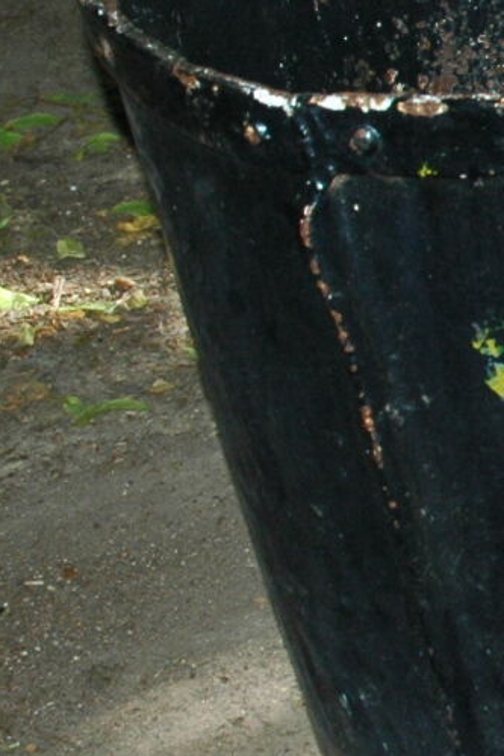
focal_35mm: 188
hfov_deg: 6.5
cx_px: 1594
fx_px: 3950
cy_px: 265
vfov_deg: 10.9
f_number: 7.1
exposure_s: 1/125
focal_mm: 28
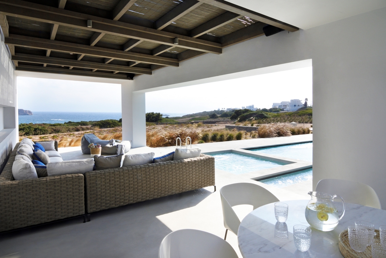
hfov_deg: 81.2
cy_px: 129
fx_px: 225
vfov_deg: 59.5
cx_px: 193
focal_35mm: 21
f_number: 16
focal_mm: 14
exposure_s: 1/40
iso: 125
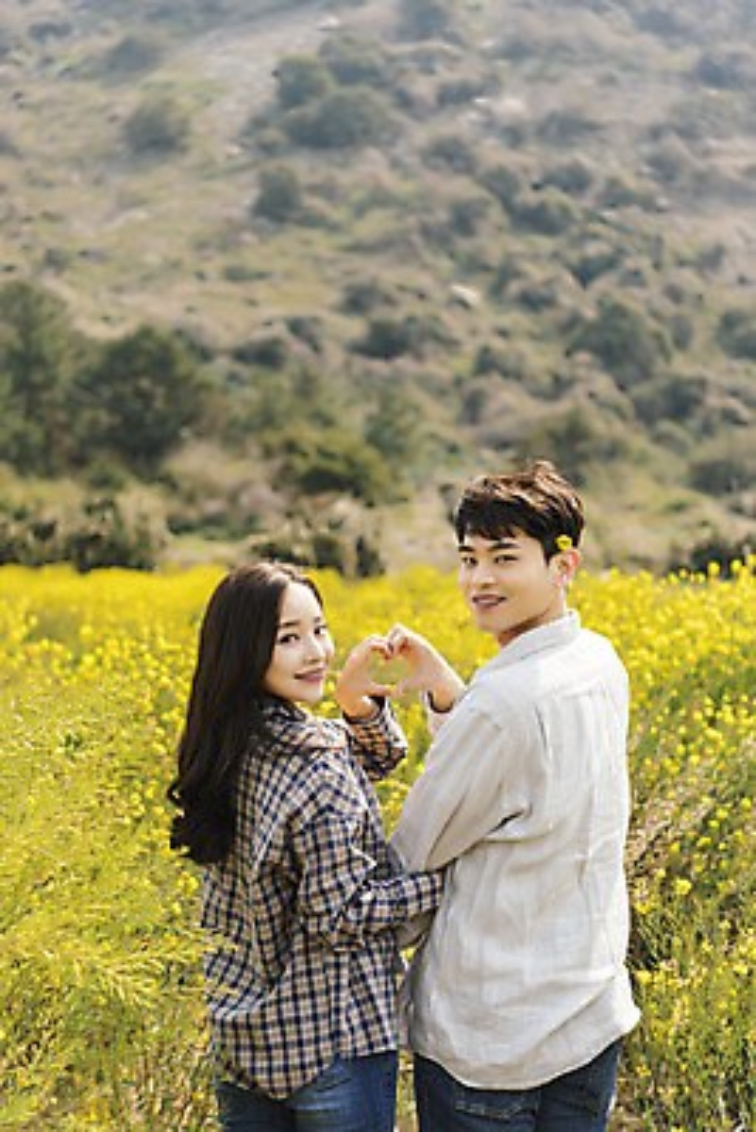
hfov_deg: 24.2
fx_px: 1762
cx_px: 378
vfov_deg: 35.6
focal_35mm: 56
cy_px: 566
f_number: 2.8
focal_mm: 56
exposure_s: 1/1250
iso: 100
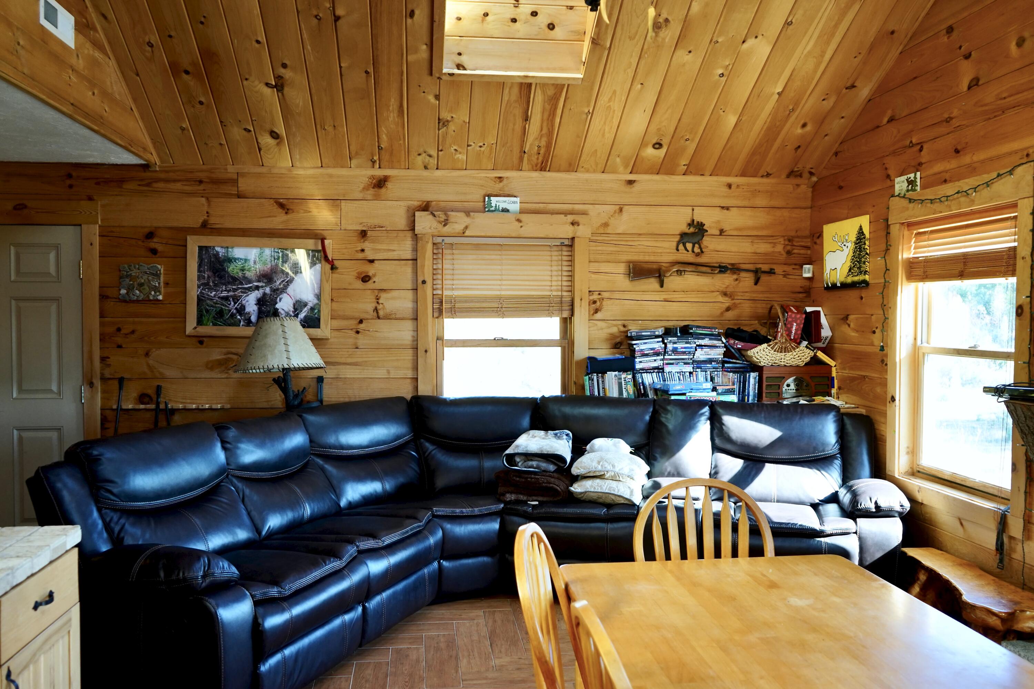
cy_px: 344
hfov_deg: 65.5
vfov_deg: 46.4
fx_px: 804
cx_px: 517
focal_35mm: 28
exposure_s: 1/160
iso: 1250
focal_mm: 28
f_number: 4
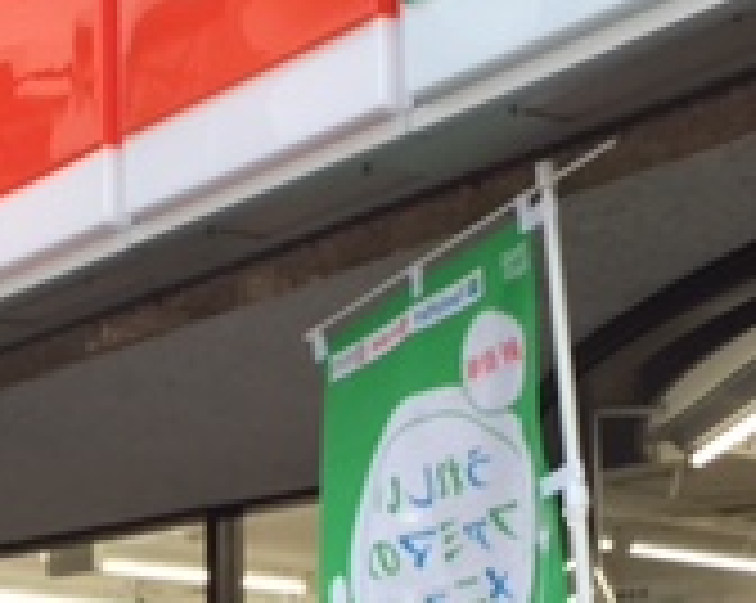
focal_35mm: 108
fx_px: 2414
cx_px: 189
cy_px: 639
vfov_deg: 14.0
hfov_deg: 17.7
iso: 40
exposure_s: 1/60
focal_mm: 4.15
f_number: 2.2
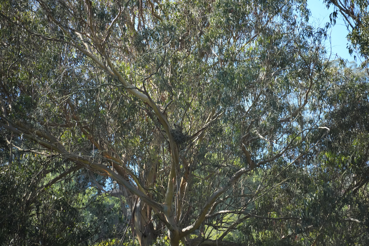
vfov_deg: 4.6
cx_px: 184
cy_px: 123
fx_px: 3075
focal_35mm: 300
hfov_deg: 6.9
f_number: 7.1
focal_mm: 300
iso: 5000
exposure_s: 1/2500
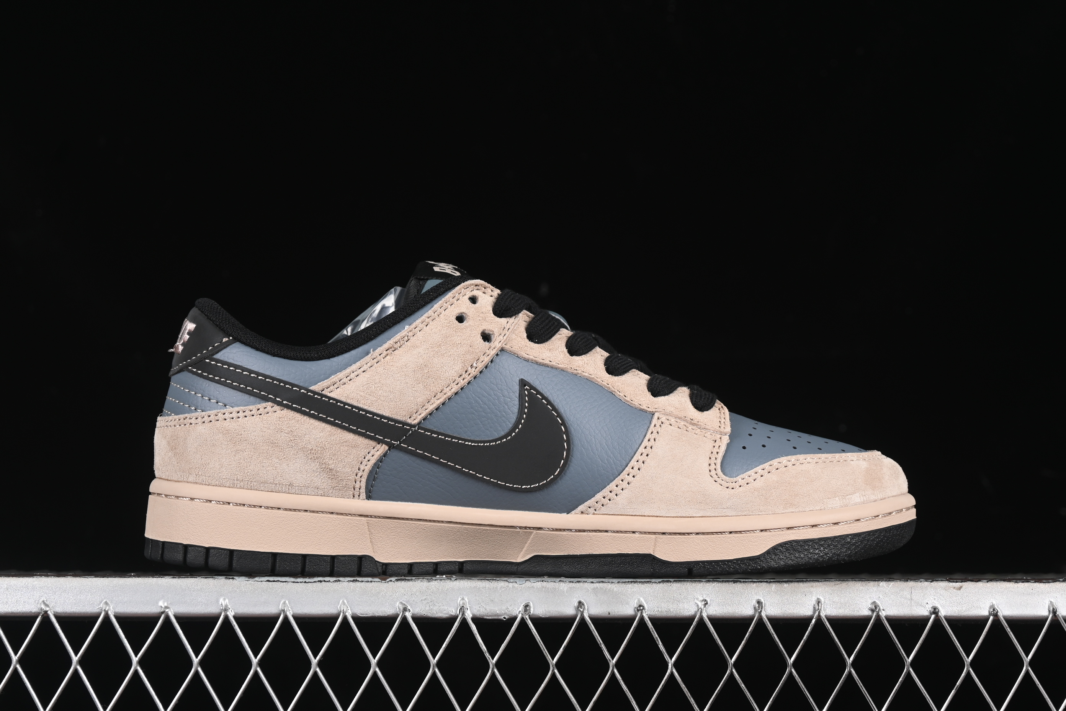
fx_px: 2221
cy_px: 356
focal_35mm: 75
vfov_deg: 18.2
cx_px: 533
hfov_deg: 27.0
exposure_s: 1/60
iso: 160
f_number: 7.1
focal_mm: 50
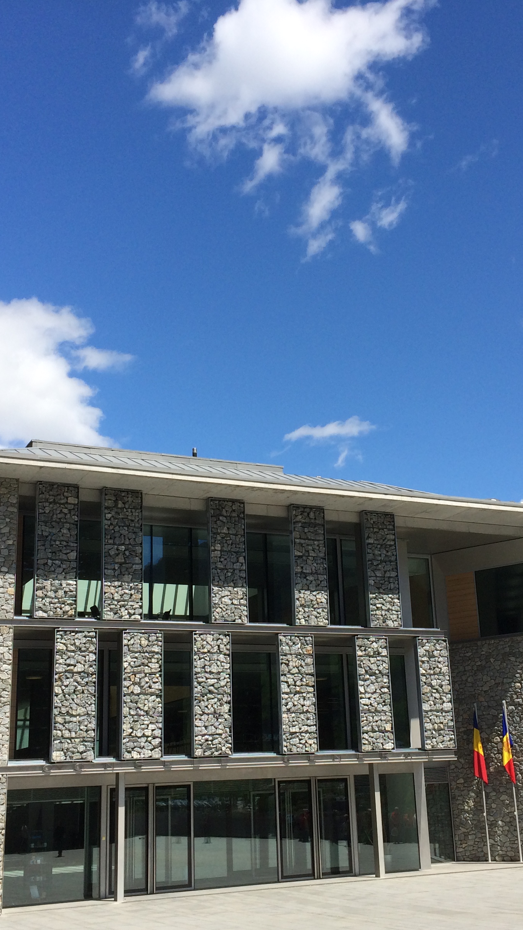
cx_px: 287
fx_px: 1085
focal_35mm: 44
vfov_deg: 46.4
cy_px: 469
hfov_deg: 27.1
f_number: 2.2
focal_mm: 4.12
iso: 32
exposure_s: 1/2283
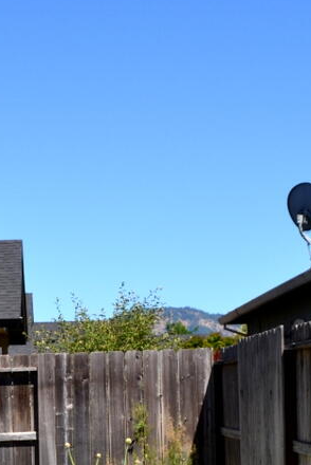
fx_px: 1333
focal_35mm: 103
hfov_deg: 13.3
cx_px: 63
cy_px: 335
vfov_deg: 19.7
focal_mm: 28
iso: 100
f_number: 8
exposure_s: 1/250
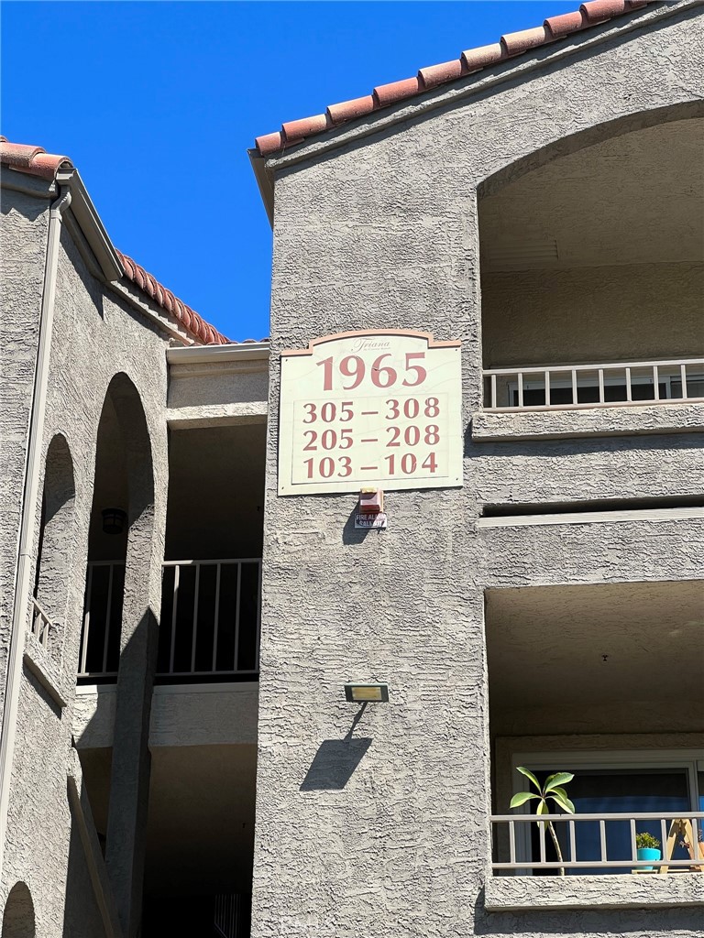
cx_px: 352
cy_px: 469
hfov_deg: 19.1
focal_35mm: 77
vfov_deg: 25.3
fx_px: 2088
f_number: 2.8
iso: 32
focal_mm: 9
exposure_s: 1/506
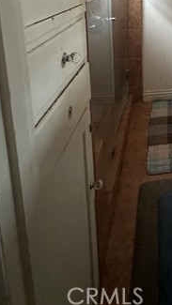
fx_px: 243
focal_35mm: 30
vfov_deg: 52.8
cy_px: 9
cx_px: 205
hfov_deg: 32.4
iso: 1000
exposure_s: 1/60
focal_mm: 2.22
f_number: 2.2
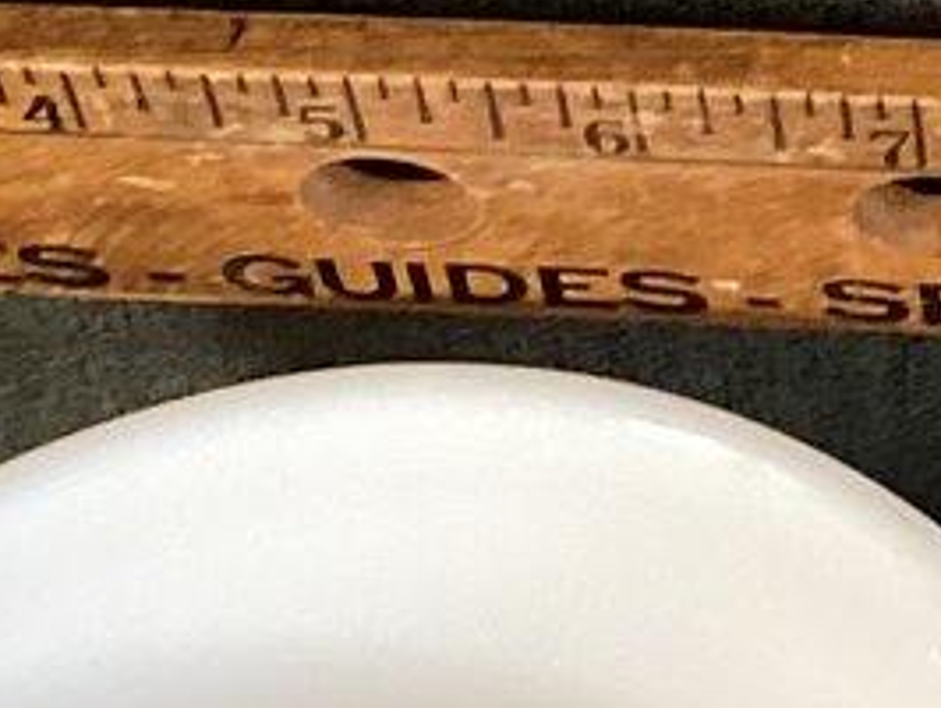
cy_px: -1262
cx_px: 1480
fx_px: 4789
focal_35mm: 176
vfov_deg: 7.6
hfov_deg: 10.8
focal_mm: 3.3
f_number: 2.4
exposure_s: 1/60
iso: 160
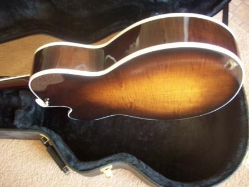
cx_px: 124
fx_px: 266
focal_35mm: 37
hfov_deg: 50.1
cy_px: 94
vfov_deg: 38.7
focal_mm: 6.2
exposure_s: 1/8
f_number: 2.8
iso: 200
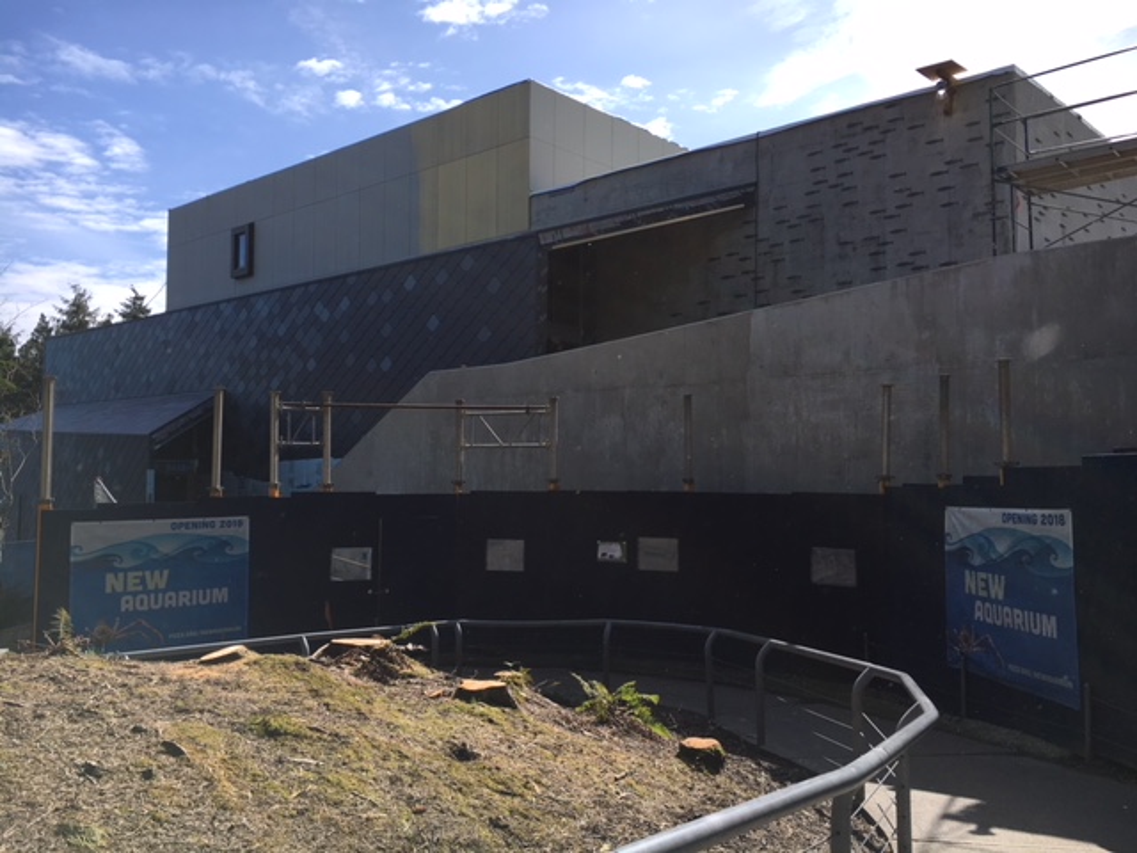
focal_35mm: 29
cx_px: 568
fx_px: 953
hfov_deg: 61.7
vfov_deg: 48.2
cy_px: 426
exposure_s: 1/1350
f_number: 2.2
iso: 25
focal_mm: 4.15
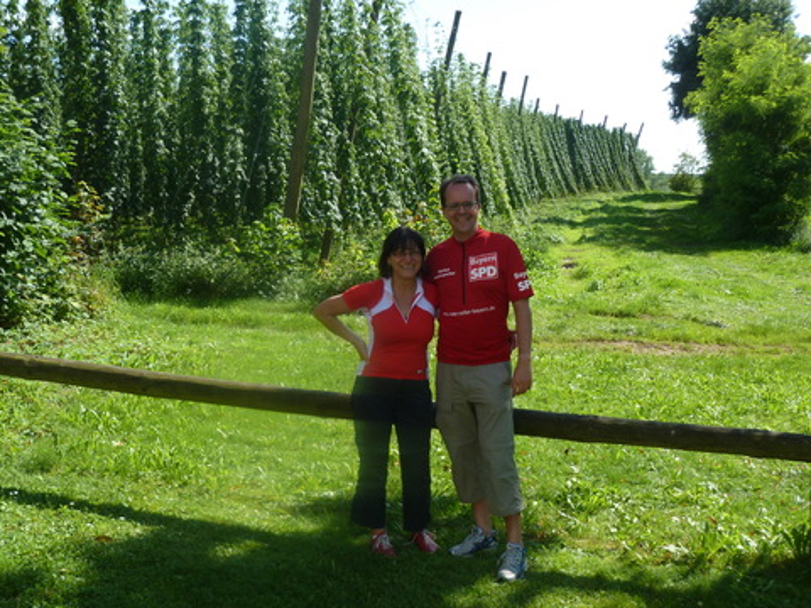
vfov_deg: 36.0
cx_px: 406
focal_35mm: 40
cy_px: 304
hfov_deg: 46.8
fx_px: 937
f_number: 3.6
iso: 80
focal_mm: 6.5
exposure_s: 1/320
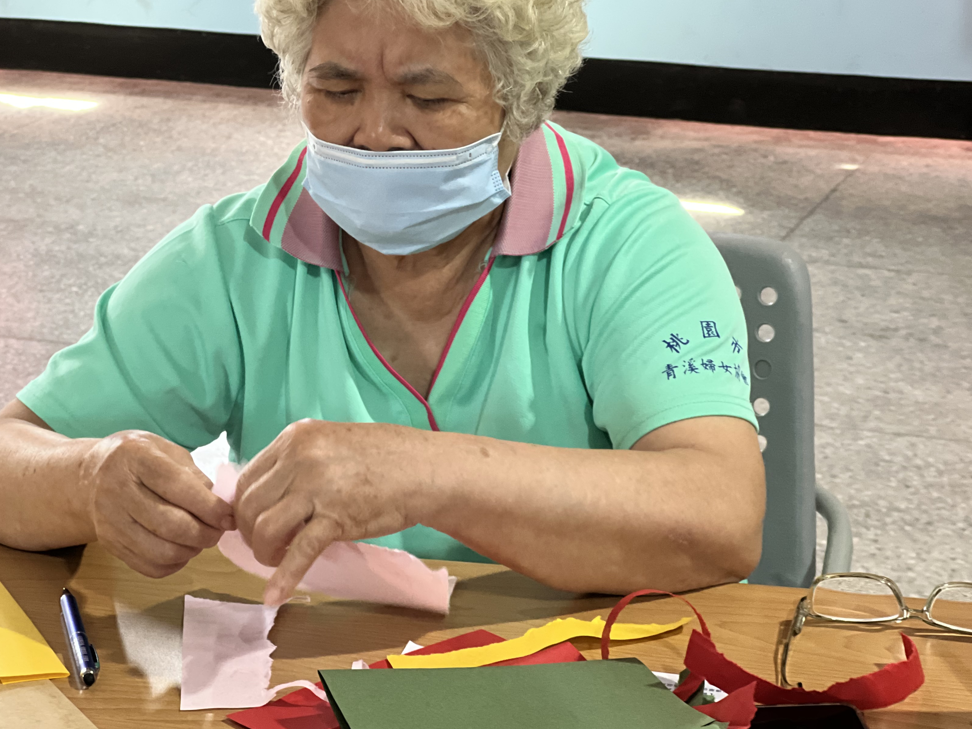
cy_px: 319
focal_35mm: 97
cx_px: 375
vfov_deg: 15.2
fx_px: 2723
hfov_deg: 20.2
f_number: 2.8
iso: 250
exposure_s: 1/40
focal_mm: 9
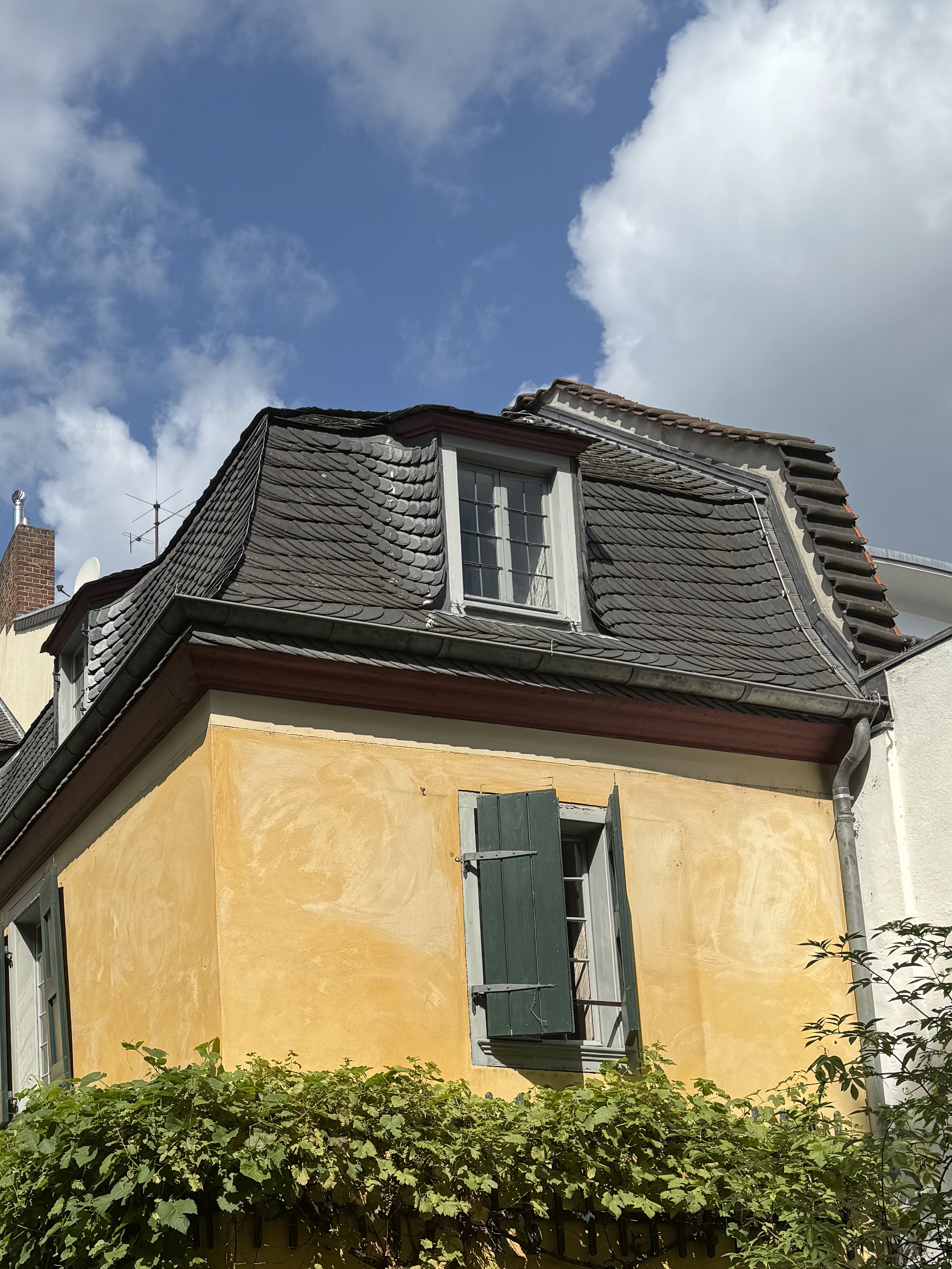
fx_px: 1540
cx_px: 129
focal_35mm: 42
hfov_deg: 32.9
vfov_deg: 42.9
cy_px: 1000
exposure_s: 1/6410
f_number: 1.78
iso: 80
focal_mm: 6.86
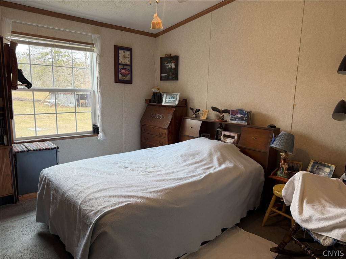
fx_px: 240
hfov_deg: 71.6
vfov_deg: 56.8
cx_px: 173
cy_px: 130
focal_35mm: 24
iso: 100
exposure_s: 1/120
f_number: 1.78
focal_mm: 6.76
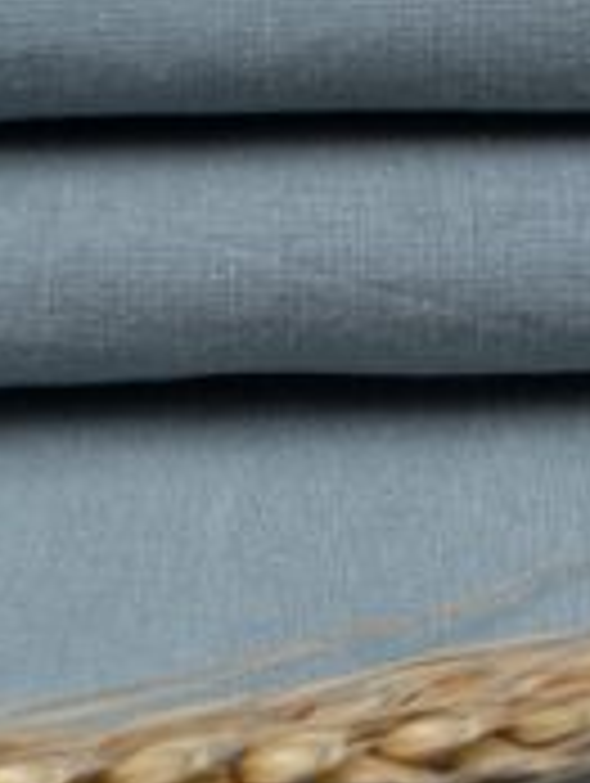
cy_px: 202
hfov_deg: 7.6
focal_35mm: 193
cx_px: 865
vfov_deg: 10.2
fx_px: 4375
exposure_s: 1/125
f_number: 11
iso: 50
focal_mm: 70
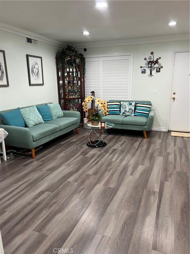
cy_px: 127
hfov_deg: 53.1
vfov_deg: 67.3
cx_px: 95
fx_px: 190
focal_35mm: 26
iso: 160
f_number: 1.5
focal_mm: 5.7
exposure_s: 1/60
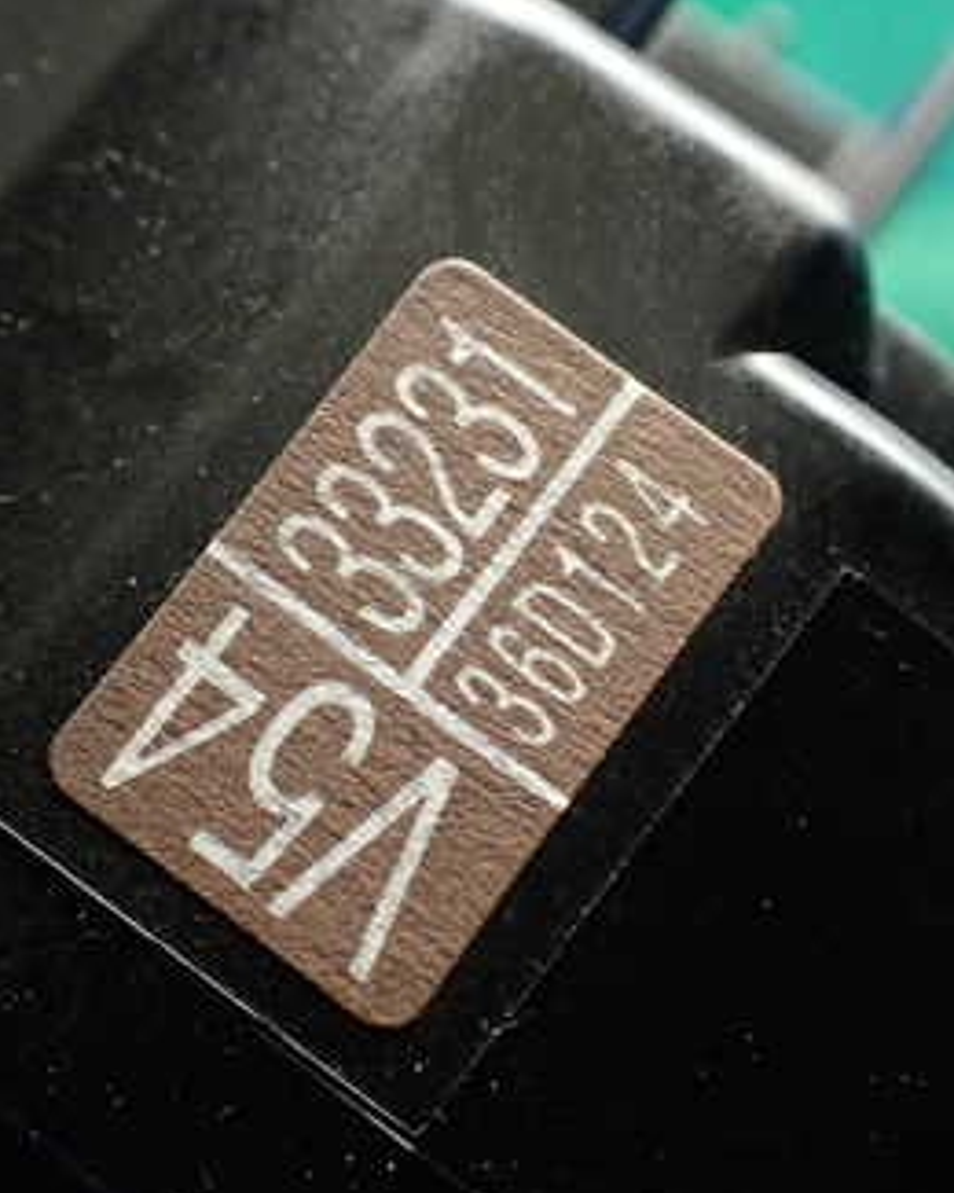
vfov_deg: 34.7
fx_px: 1906
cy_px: 576
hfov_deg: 28.1
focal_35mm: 54
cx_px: 473
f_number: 2.3
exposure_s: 1/125
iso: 400
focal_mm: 5.4
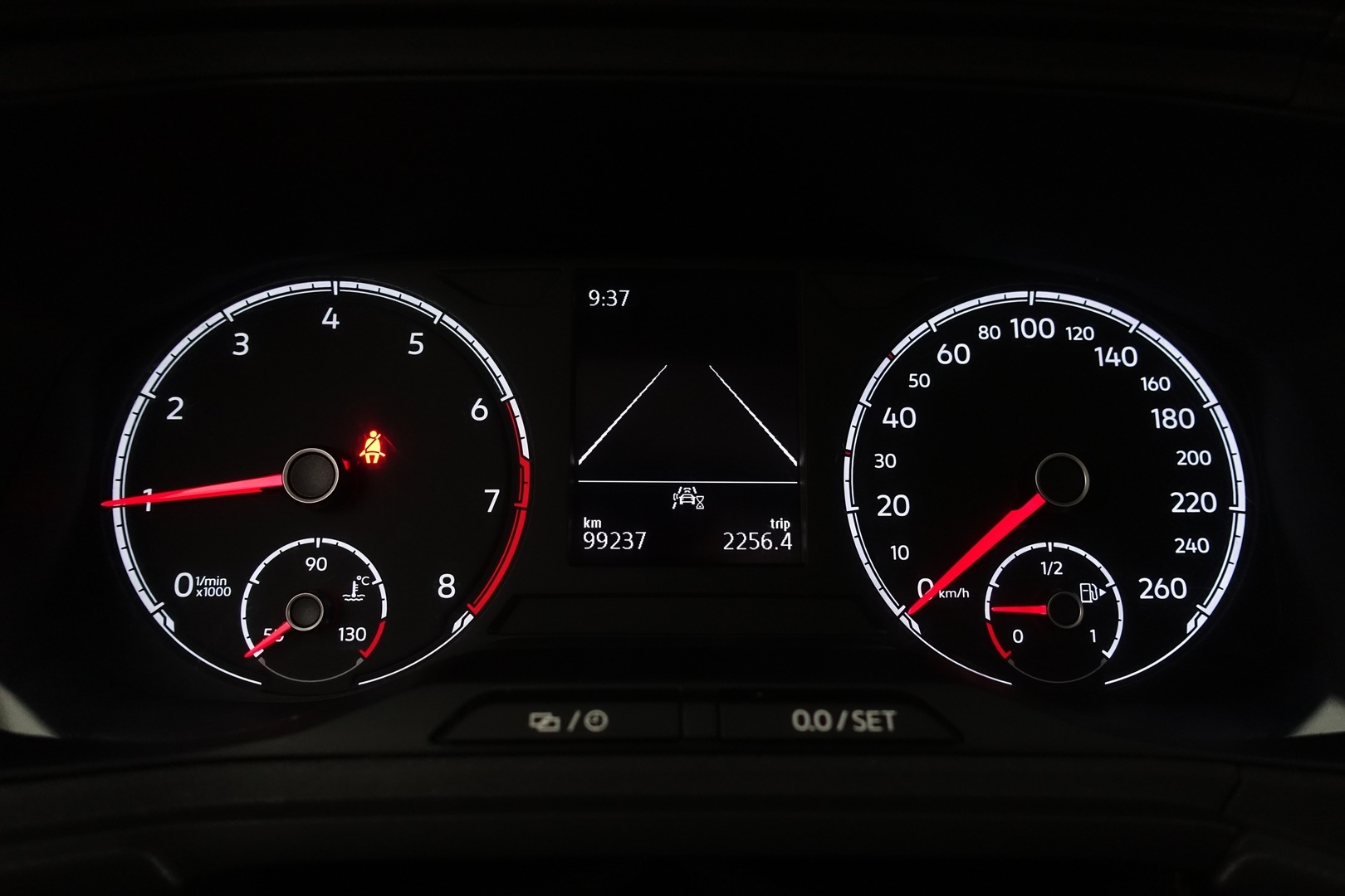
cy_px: 448
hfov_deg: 73.7
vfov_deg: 53.1
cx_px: 672
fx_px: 897
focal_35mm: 24
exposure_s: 1/80
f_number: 2.5
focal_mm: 8.8
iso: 1000
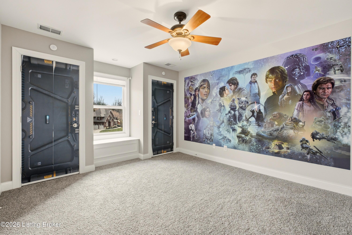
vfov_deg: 77.3
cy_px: 118
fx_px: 147
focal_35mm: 15
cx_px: 176
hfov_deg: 100.4
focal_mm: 10
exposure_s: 1/100
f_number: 9
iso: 400
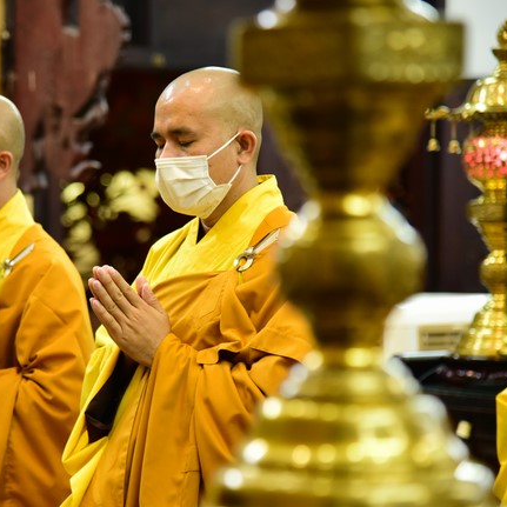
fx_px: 2552
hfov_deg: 11.3
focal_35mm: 154
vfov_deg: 11.3
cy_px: 254
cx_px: 181
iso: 4000
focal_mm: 120
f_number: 4
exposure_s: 1/60
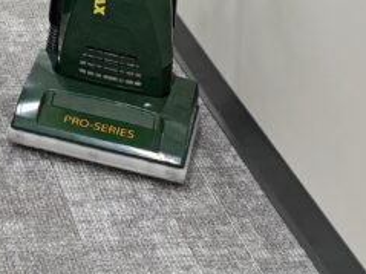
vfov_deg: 12.6
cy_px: -271
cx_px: -155
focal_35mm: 103
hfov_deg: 17.5
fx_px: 1088
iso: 100
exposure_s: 1/120
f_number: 1.78
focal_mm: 6.86
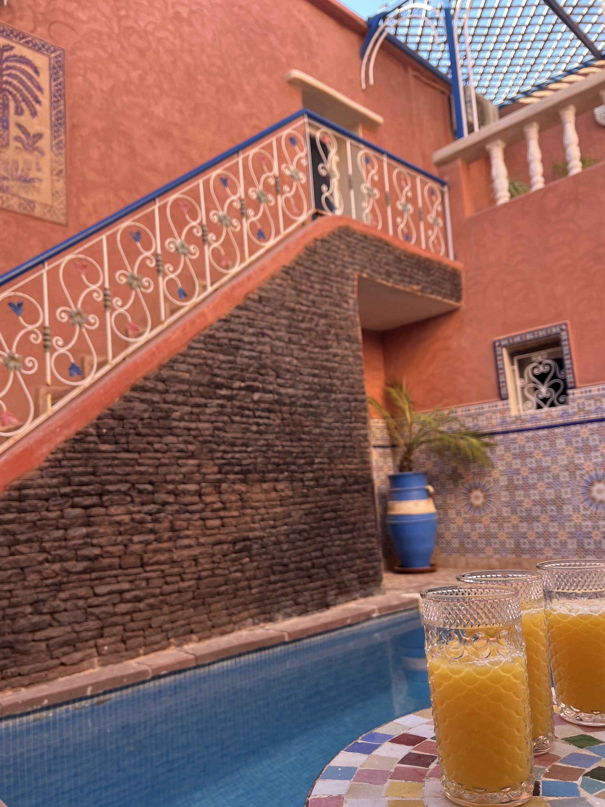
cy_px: 412
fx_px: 629
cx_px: 303
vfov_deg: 65.3
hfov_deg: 51.4
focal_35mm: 27
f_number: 1.6
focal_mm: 5.1
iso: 40
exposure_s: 1/154
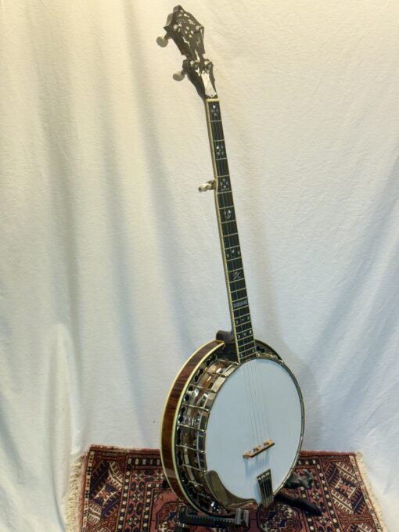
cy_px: 266
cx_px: 200
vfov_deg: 39.7
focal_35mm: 48
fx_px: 738
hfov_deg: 30.3
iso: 80
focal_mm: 6.76
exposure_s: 1/120
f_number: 1.78
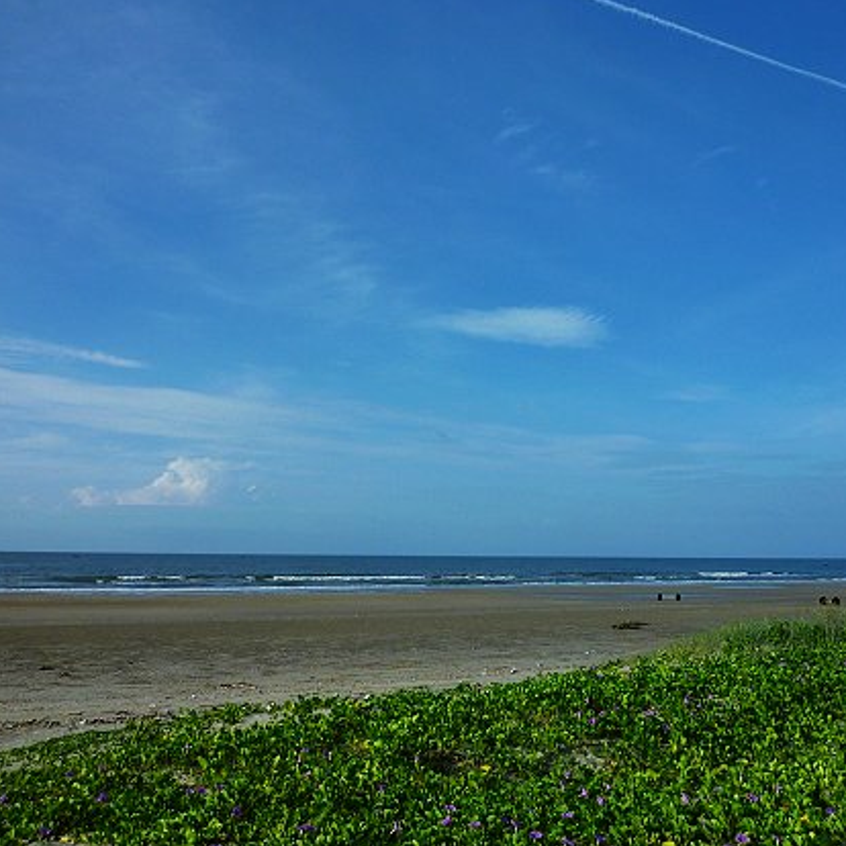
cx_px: 476
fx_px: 885
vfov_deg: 51.1
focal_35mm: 32
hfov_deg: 51.0
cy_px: 407
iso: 80
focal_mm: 4.4
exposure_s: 1/800
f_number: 4.5
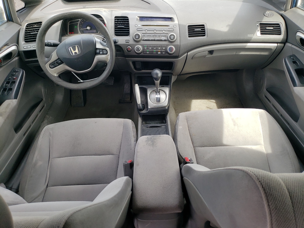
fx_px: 228
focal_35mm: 26
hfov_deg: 67.3
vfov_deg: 53.1
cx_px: 152
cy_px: 114
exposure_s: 1/250
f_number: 1.5
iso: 50
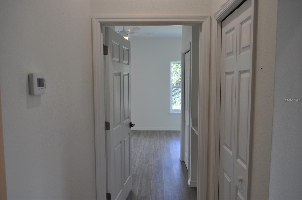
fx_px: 226
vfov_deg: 47.8
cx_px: 151
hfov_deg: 67.5
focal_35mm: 27
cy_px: 100
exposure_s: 1/100
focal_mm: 18
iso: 400
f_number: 5
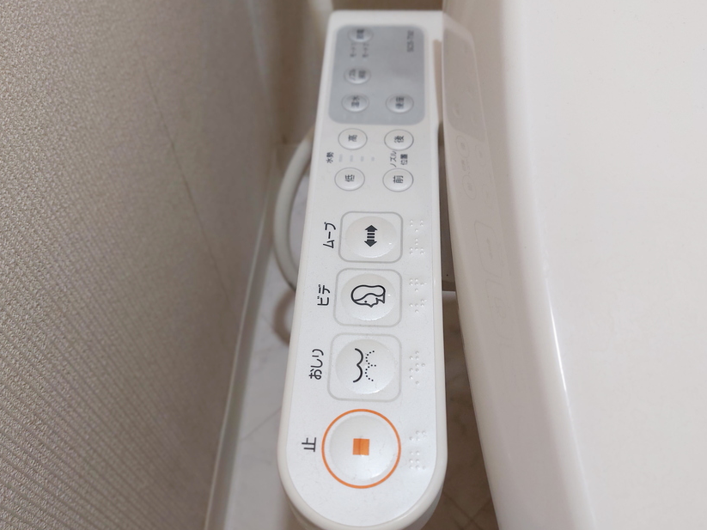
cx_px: 351
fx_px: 572
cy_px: 284
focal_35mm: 28
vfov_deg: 49.7
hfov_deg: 63.5
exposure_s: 1/24
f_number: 1.8
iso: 80
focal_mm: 5.23
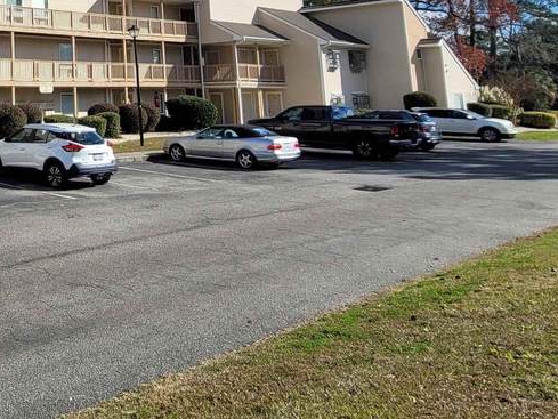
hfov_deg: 43.3
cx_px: -41
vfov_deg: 38.0
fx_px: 548
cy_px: 17
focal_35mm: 34
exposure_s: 1/2359
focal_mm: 2.2
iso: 64
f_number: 2.2
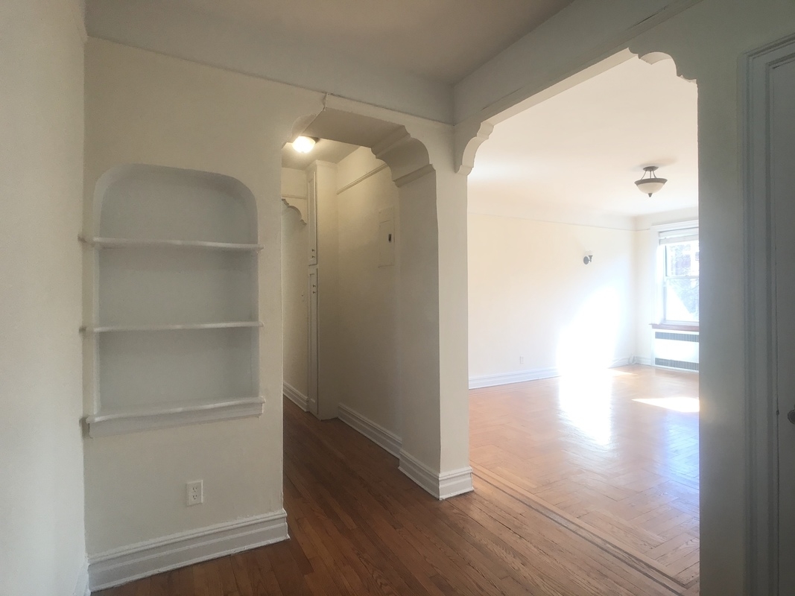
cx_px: 398
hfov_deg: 63.4
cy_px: 298
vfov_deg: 49.7
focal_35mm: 28
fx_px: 643
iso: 20
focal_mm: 3.99
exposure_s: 1/60
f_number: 1.8
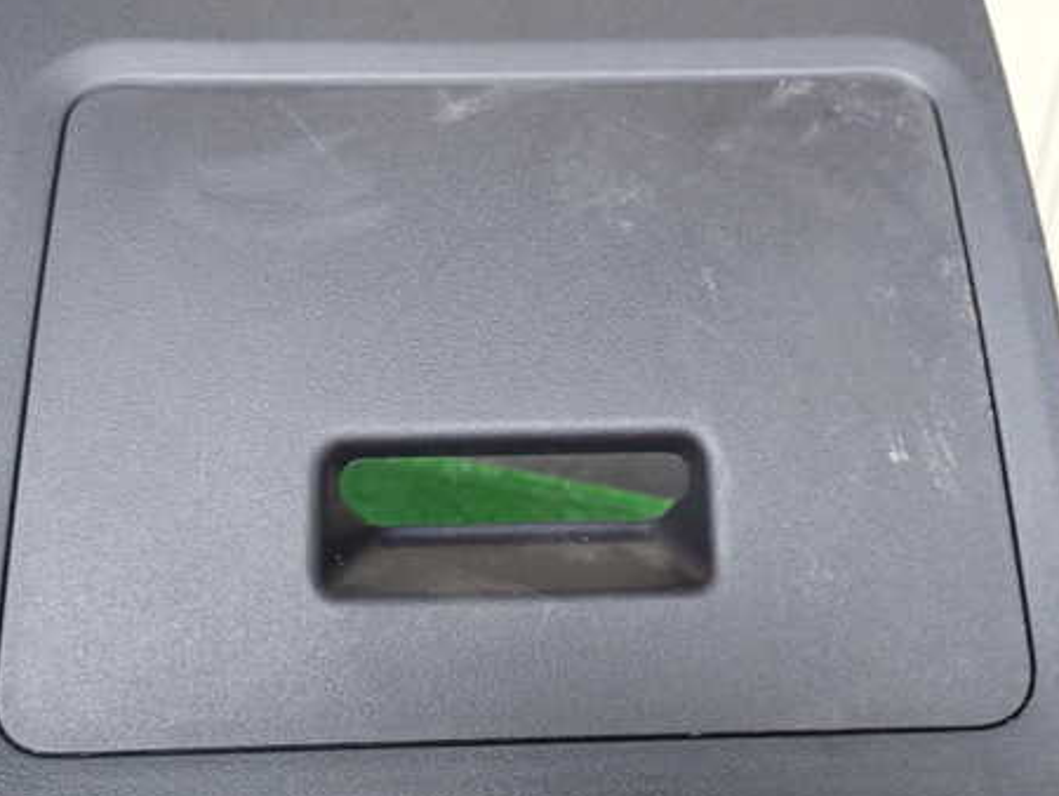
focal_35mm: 40
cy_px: 379
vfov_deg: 36.0
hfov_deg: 46.8
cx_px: 541
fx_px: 1224
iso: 320
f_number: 2.3
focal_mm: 5.4
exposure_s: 1/30
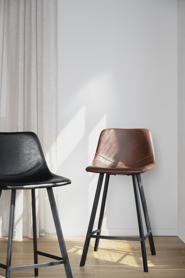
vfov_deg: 31.0
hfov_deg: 20.9
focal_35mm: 65
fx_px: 501
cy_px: 139
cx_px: 92
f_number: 4.5
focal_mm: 65
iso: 100
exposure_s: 1/160
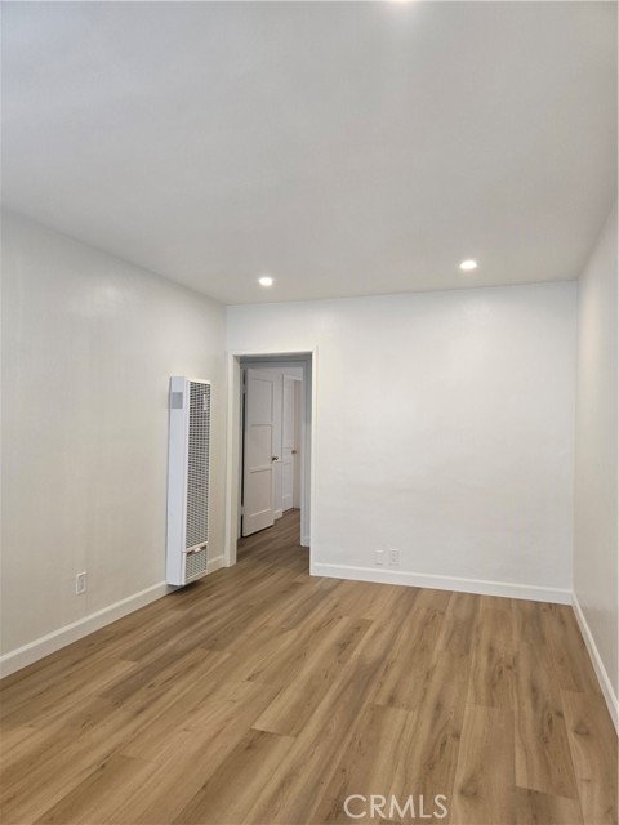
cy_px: 412
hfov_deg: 58.9
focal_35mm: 23
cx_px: 310
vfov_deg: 73.9
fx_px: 548
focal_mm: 6.3
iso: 160
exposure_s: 1/120
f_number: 1.7
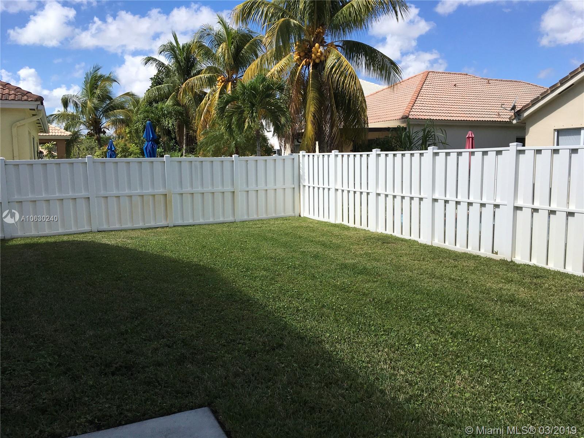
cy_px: 219
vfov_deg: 48.2
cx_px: 292
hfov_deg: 61.7
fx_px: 489
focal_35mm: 29
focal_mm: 4.15
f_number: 2.2
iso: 25
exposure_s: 1/2331
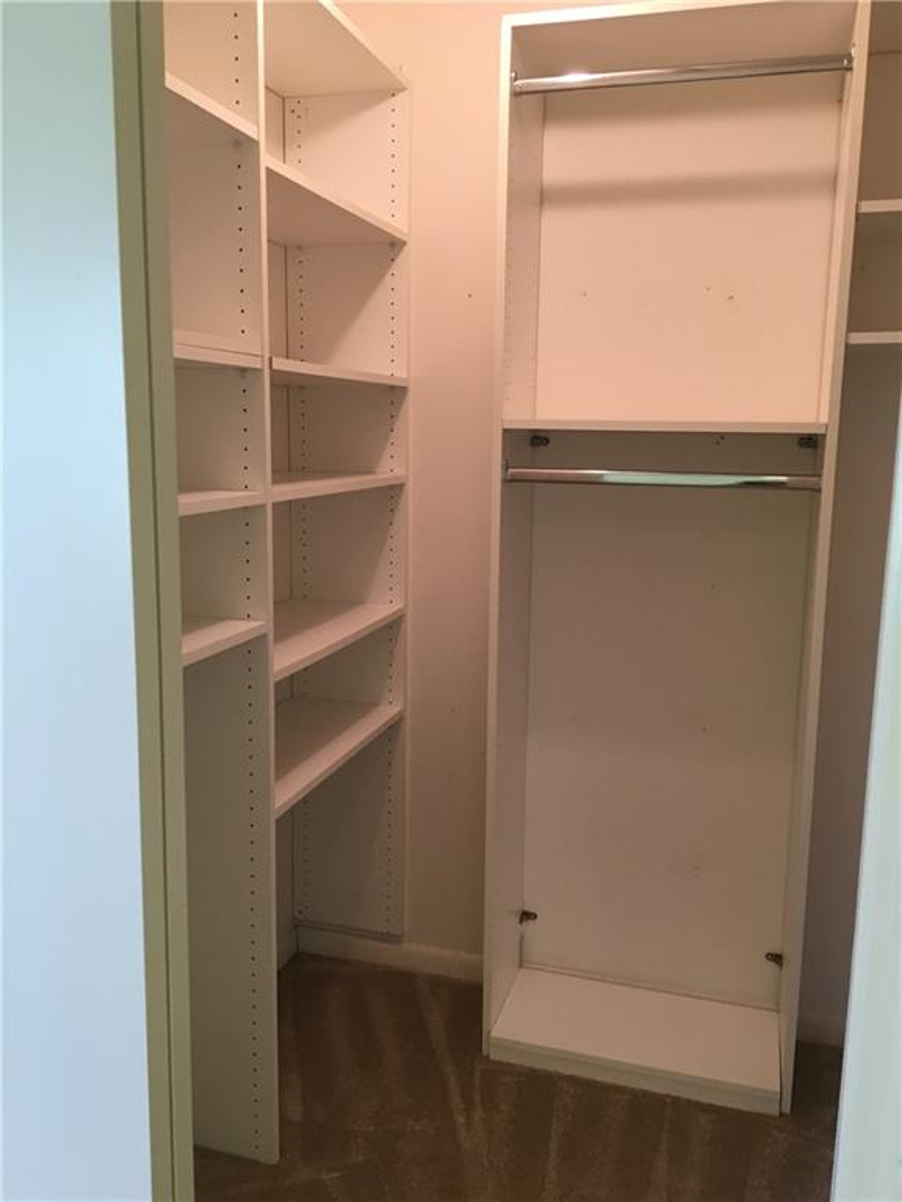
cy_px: 601
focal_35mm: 29
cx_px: 451
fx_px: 1008
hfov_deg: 48.2
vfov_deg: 61.7
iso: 80
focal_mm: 4.15
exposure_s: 1/30
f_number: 2.2
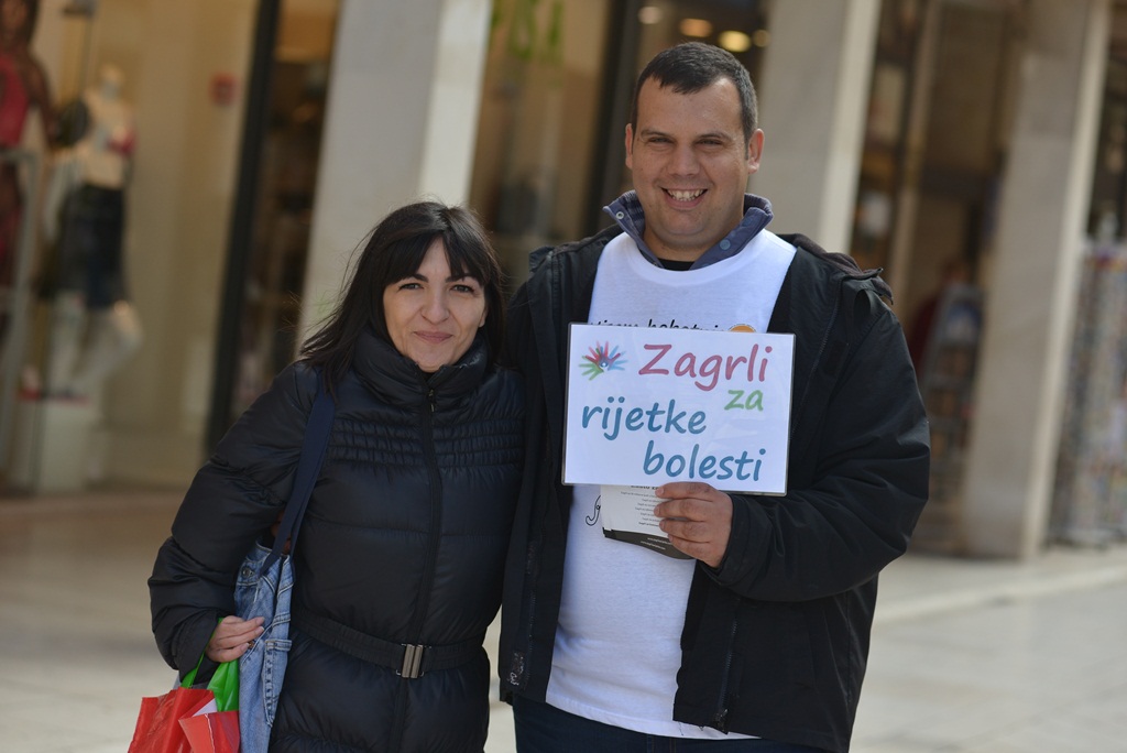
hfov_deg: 19.4
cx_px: 564
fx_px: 3289
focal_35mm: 105
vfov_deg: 13.1
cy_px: 376
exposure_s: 1/1000
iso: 320
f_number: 4.5
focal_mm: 105
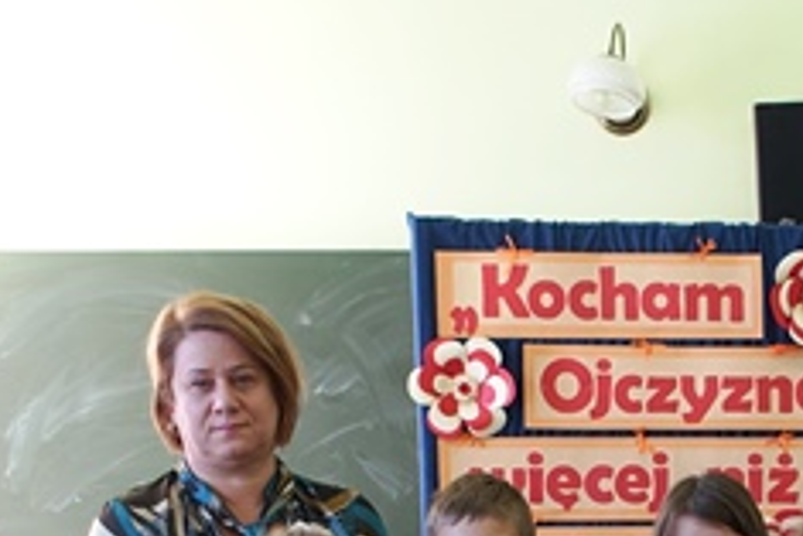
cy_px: 879
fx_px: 2276
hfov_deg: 19.0
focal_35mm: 102
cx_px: 940
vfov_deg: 12.6
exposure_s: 1/40
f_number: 2.5
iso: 160
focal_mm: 11.12
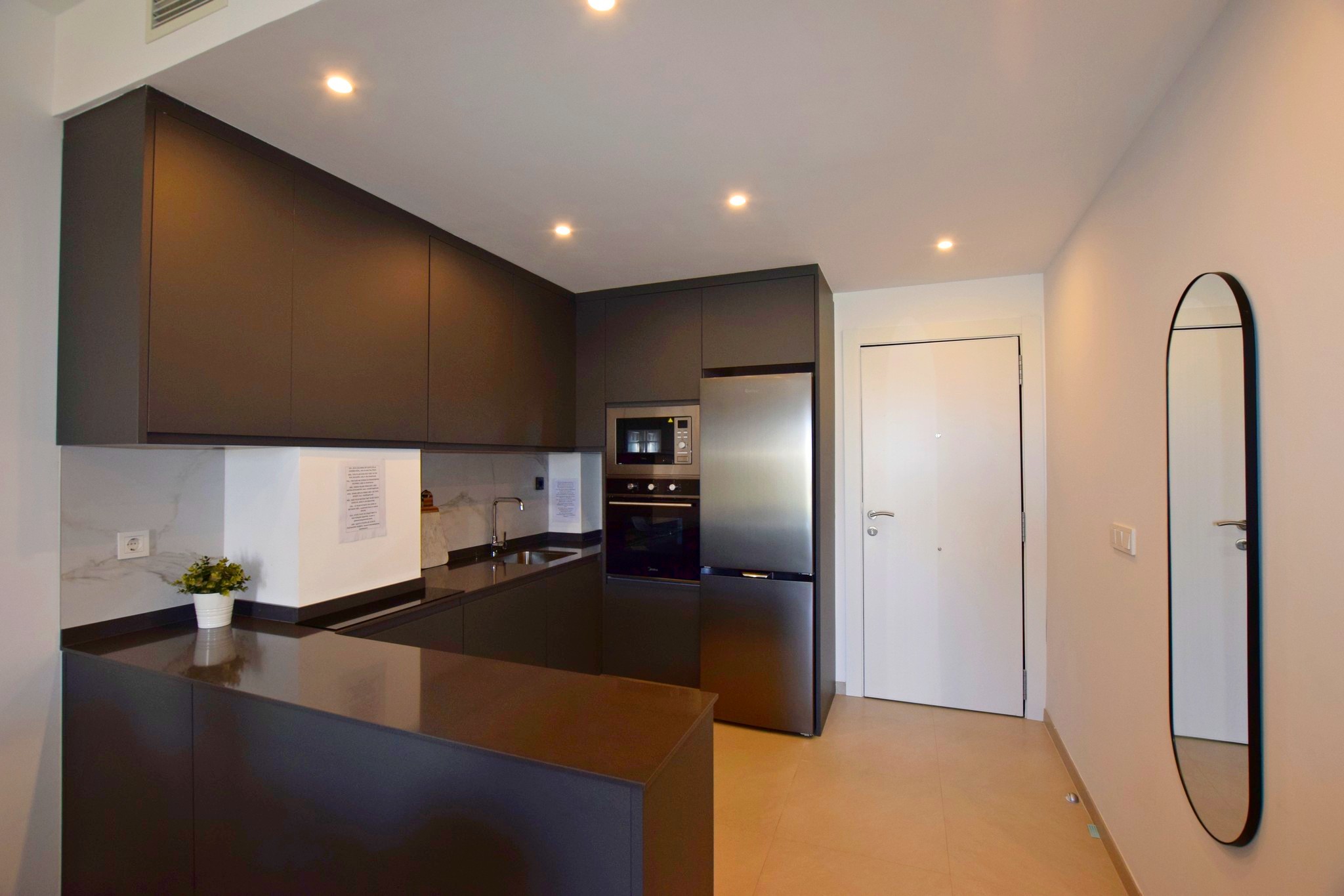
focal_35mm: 15
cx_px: 672
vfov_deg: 77.3
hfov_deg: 100.4
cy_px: 448
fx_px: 560
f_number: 5.6
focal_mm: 10
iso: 800
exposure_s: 1/125
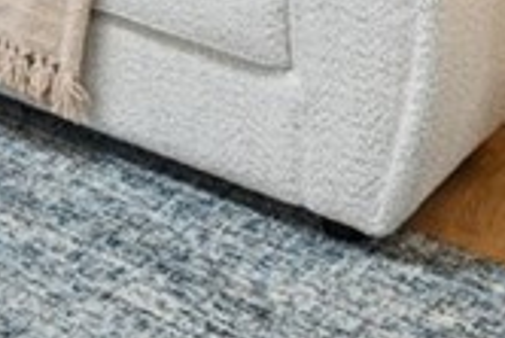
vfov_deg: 13.5
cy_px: -416
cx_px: -481
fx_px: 1123
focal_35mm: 80
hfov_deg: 18.1
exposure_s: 1/13
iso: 400
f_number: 8
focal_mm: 13
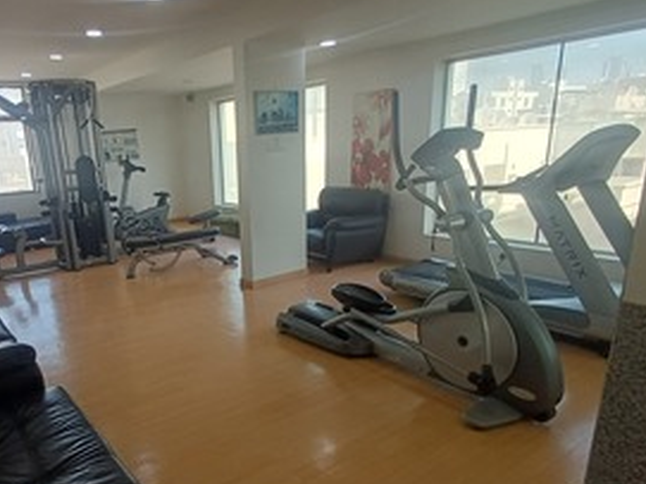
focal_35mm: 27
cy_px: 314
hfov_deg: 64.2
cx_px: 232
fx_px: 504
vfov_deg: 50.6
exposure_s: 1/100
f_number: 2.2
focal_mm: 1.64
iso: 64
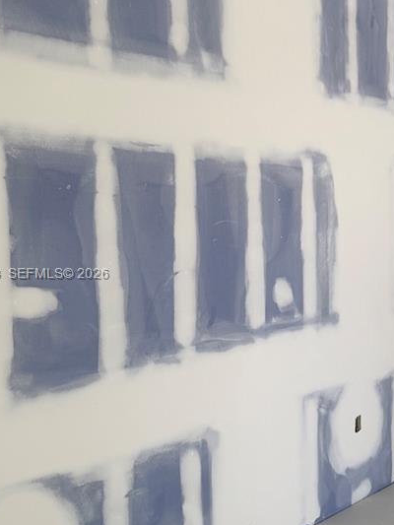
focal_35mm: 54
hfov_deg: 26.0
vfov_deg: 35.5
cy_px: 275
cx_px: 369
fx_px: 819
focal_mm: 6.76
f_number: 1.78
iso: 80
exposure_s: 1/121
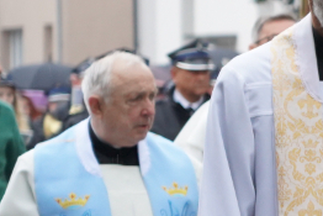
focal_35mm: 377
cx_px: 772
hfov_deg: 5.3
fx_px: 3384
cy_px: 301
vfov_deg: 3.6
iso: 2500
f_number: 4
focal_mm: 76
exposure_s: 1/160
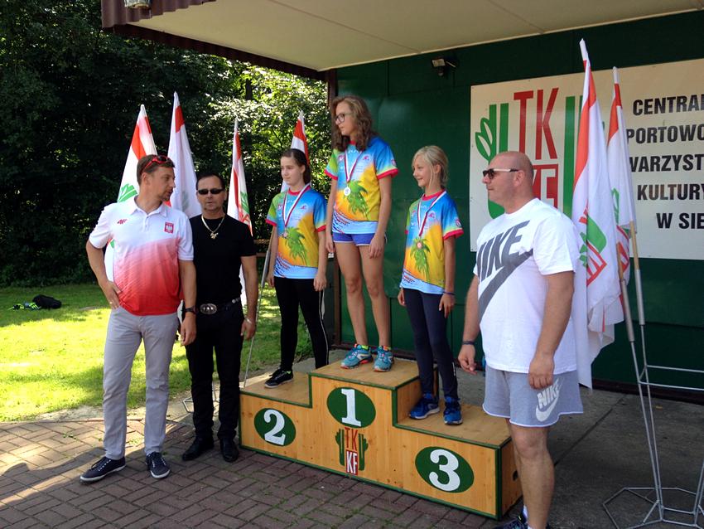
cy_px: 264
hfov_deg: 52.6
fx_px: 712
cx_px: 352
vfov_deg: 40.7
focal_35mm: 35
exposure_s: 1/317
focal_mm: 4.28
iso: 50
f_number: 2.4
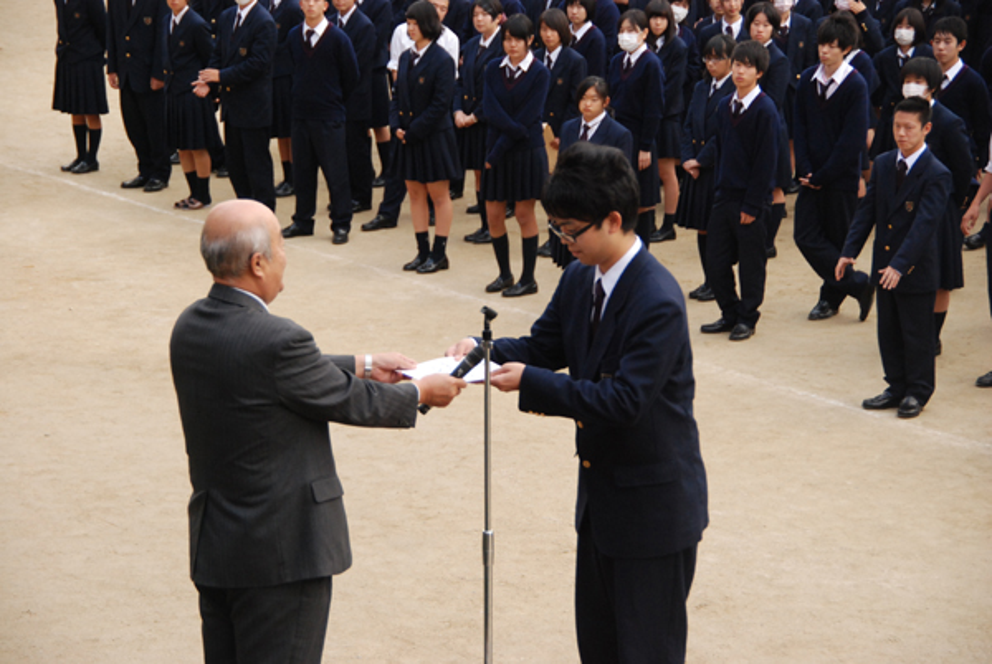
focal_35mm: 87
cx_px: 496
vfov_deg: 15.8
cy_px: 332
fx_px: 2401
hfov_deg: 23.3
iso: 800
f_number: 5
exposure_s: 1/320
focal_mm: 58
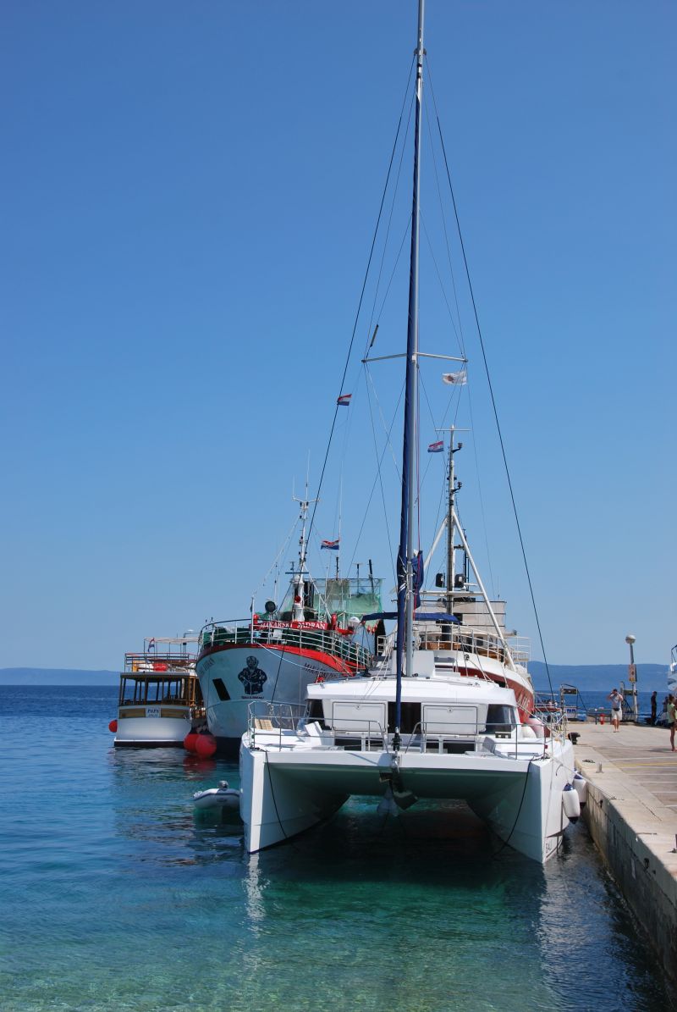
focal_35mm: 42
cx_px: 338
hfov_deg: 32.0
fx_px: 1181
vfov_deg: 46.3
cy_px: 506
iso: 100
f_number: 9
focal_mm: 28
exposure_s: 1/320
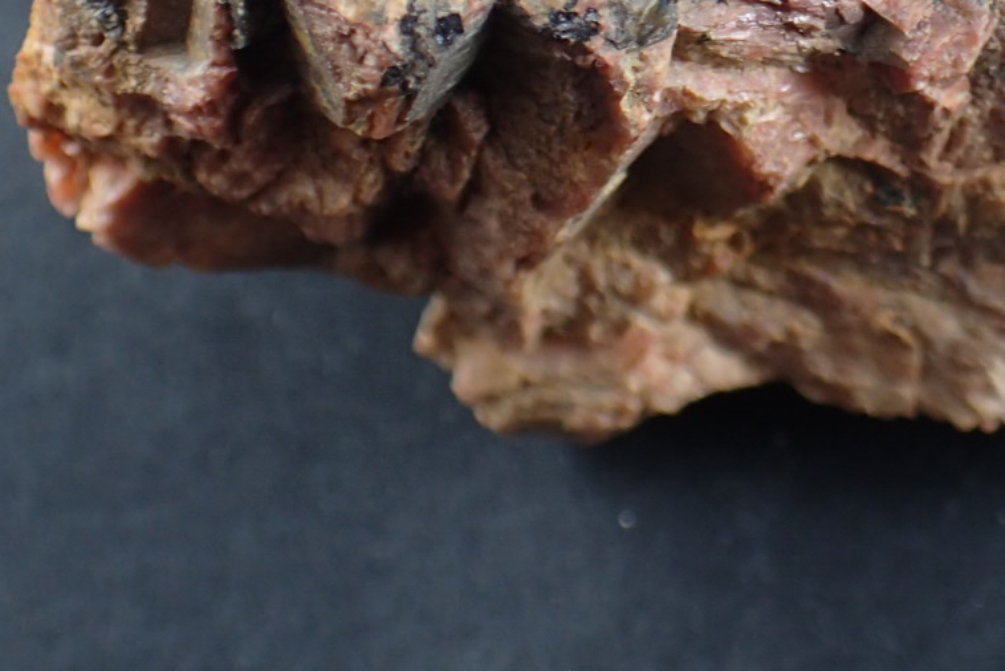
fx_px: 2206
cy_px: -133
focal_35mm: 79
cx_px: 805
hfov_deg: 25.2
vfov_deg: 16.6
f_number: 2.3
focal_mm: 5.5
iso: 125
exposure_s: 1/125
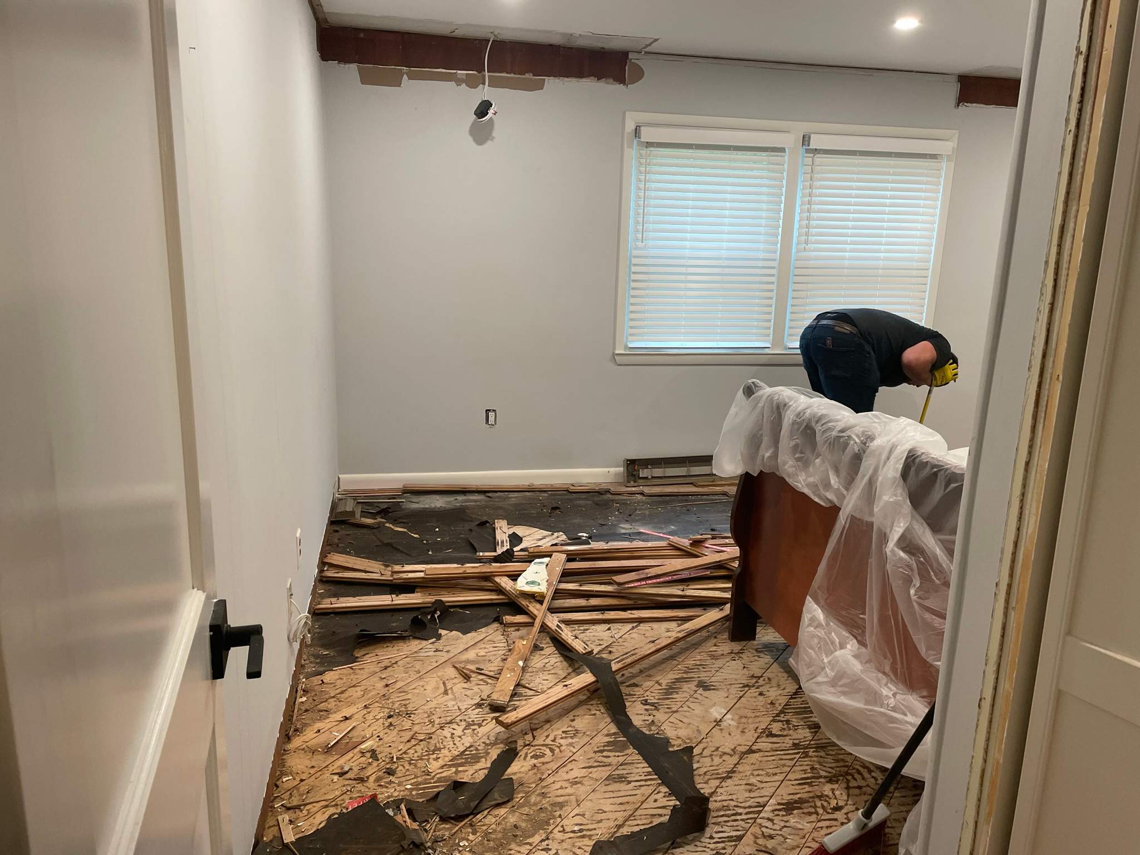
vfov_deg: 53.1
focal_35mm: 26
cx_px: 570
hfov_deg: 67.3
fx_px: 856
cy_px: 428
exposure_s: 1/60
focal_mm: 4.2
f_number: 1.6
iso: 200
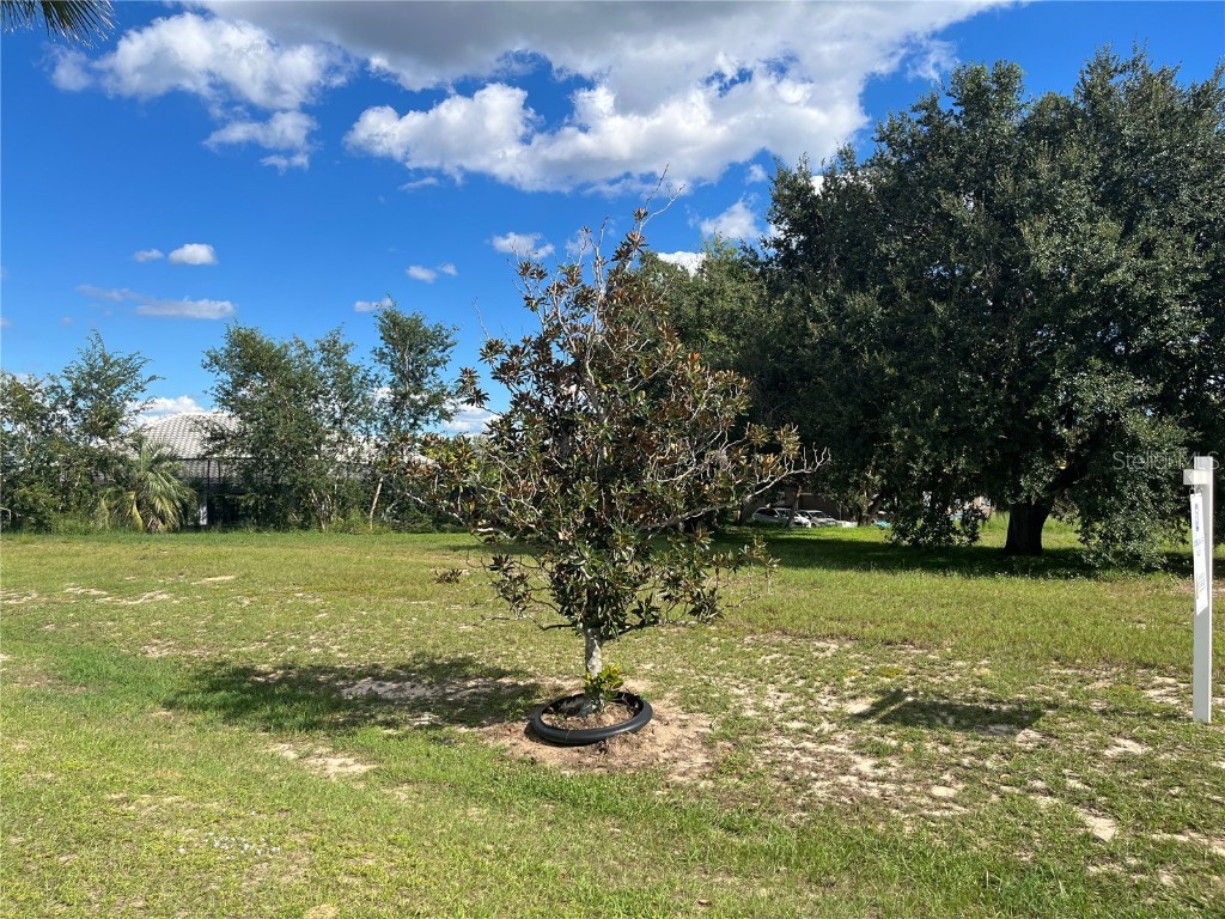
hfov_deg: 67.3
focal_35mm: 26
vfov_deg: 53.1
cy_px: 460
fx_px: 920
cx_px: 612
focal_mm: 5.1
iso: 50
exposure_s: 1/2967
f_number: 1.6
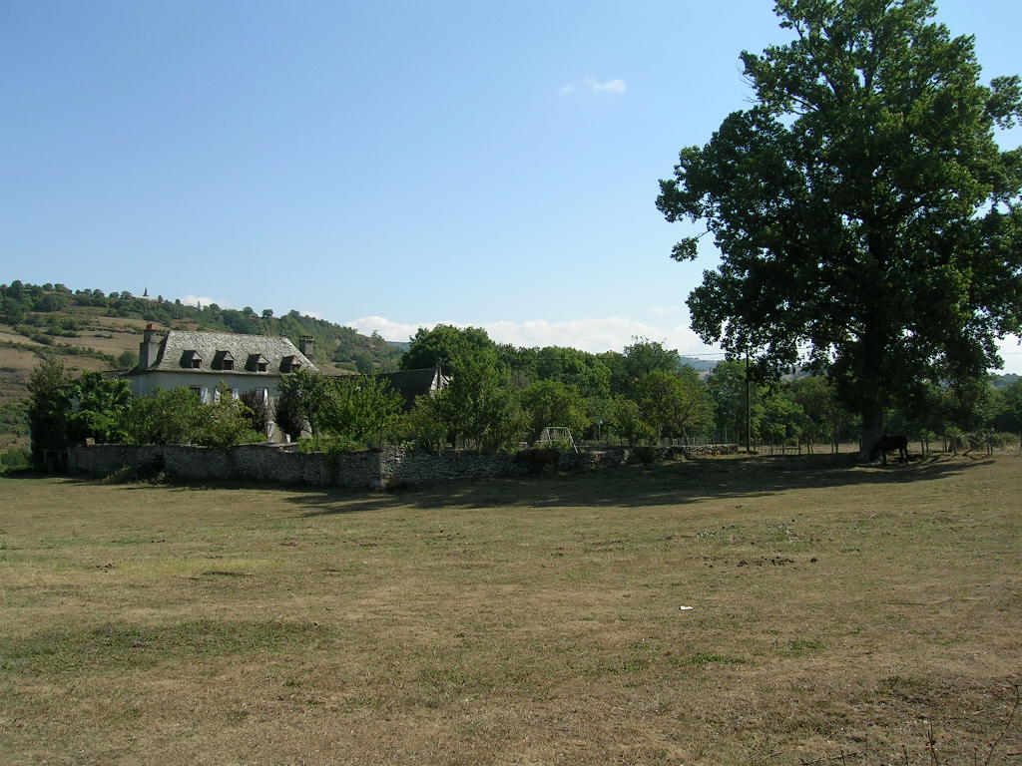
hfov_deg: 52.6
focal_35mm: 35
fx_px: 1033
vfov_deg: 40.7
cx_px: 511
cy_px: 383
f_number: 4.8
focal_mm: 5.4
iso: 50
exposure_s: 1/500
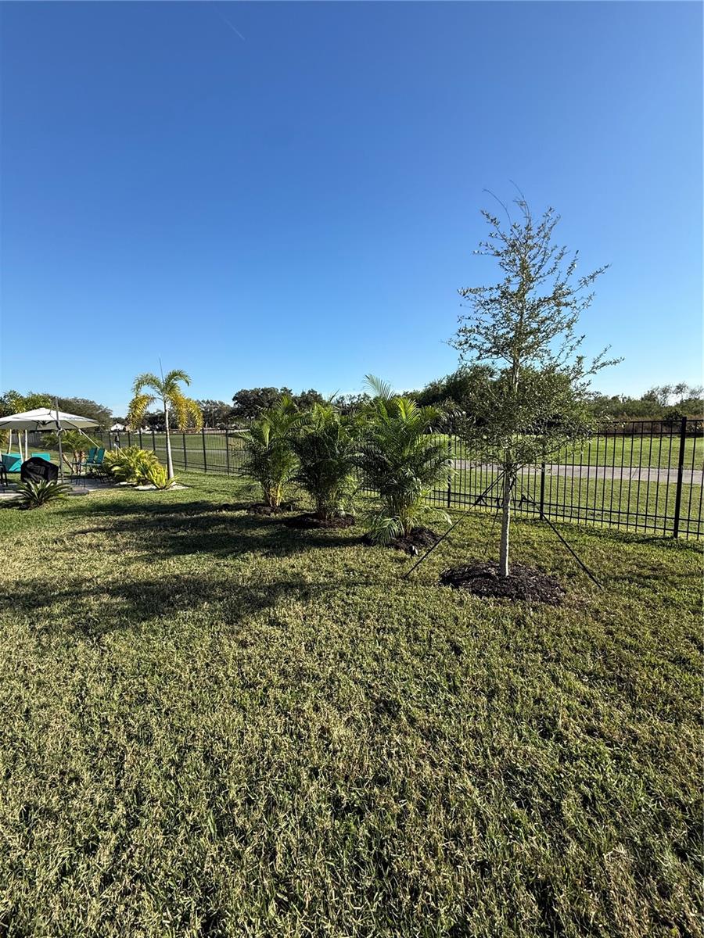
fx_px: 380
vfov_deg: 102.1
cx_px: 352
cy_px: 469
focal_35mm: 14
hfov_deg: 85.7
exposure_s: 1/1211
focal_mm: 2.22
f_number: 2.2
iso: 50
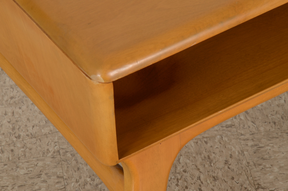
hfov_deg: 13.1
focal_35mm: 158
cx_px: 144
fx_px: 1257
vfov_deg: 8.7
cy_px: 96
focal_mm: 105
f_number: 18
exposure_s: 1/100
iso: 125
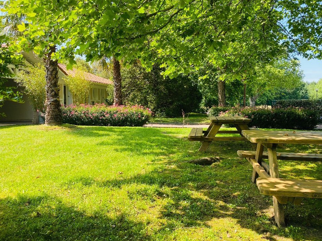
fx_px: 251
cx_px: 155
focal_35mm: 27
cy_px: 121
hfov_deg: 65.3
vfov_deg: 51.4
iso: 32
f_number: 1.8
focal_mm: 4.25
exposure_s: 1/681
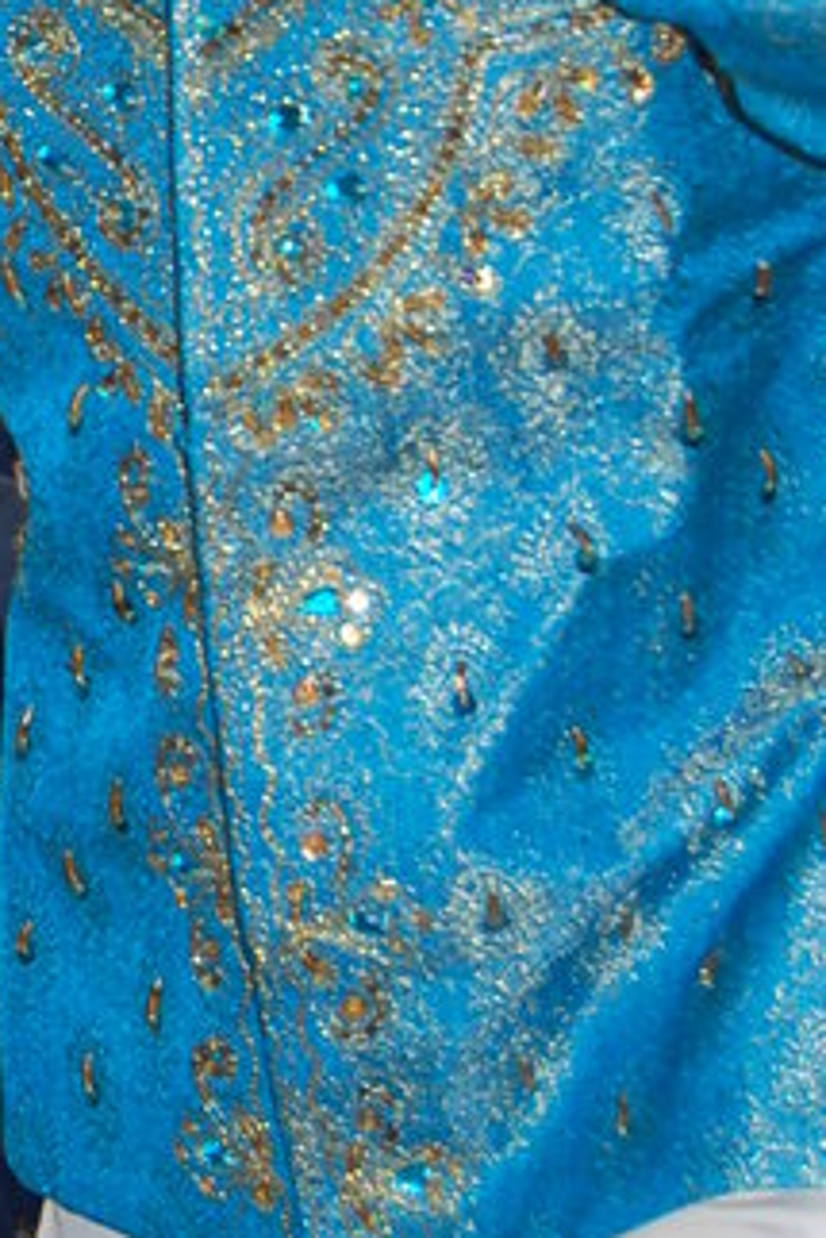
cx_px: -340
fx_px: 7377
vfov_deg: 9.6
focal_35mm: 215
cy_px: 246
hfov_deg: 6.3
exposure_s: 1/500
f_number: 8
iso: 200
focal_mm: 45
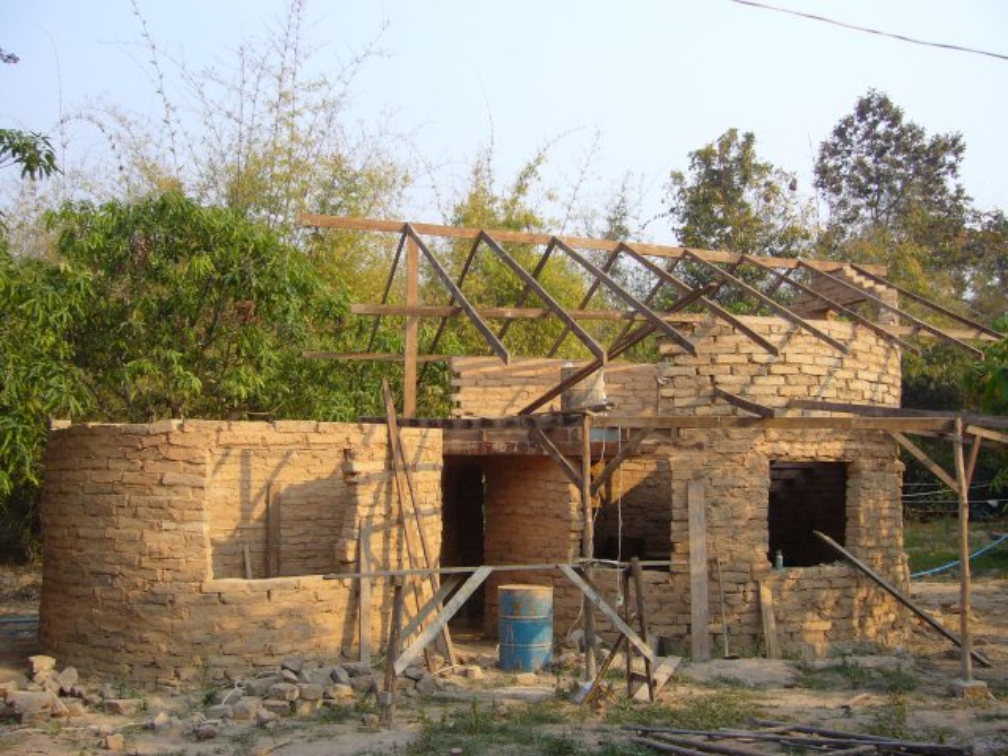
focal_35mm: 35
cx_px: 504
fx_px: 1019
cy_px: 378
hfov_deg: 52.6
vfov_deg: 40.7
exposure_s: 1/160
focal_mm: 5.8
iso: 100
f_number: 5.6
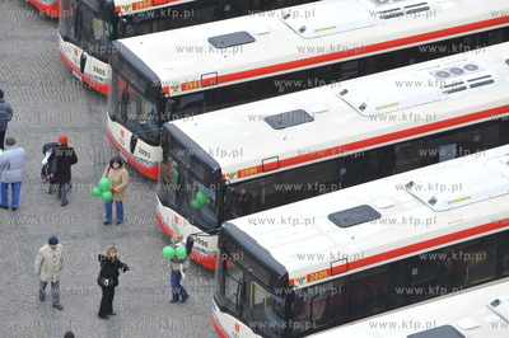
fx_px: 2825
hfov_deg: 10.3
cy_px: 169
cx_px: 254
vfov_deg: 6.9
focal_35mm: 200
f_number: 8
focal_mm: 200
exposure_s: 1/250
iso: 640
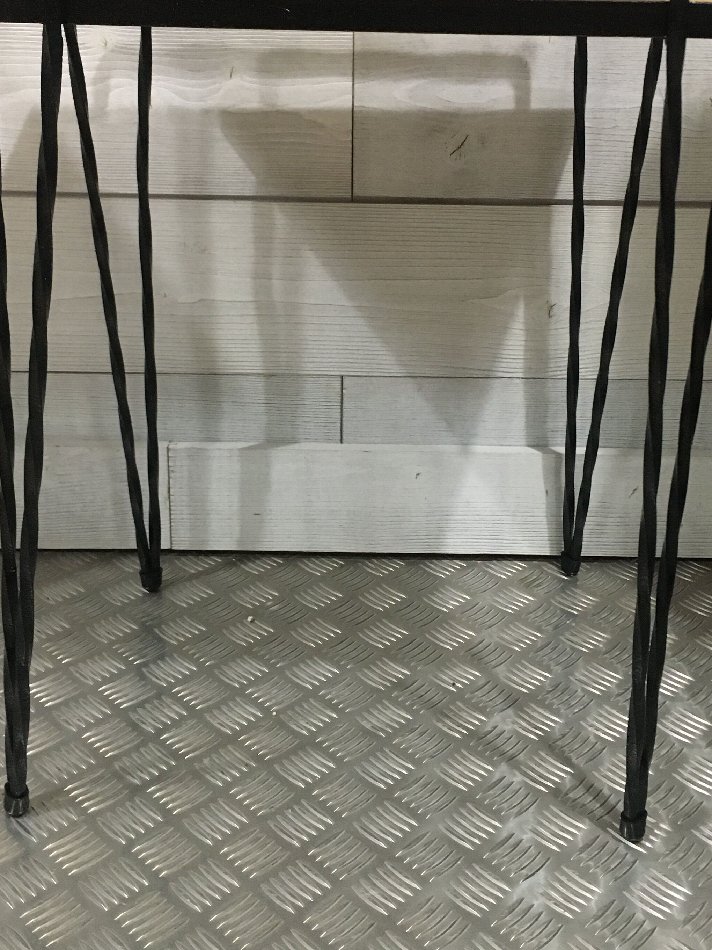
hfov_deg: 33.6
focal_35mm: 43
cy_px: 406
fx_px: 1179
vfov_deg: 43.7
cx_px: 358
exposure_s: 1/17
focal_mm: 4.15
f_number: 2.2
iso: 200
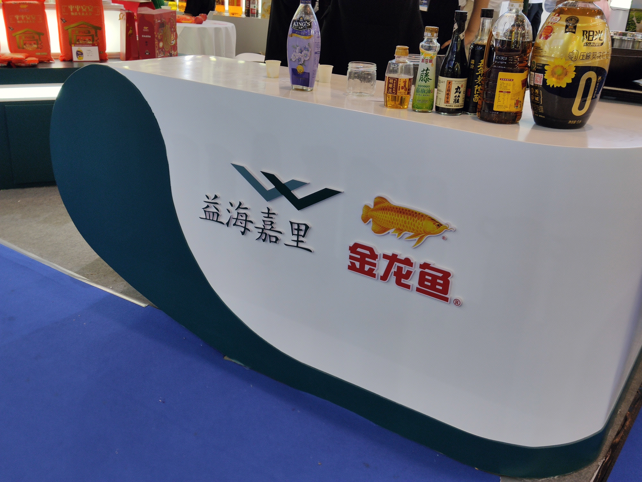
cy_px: 241
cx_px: 321
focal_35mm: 35
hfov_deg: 52.6
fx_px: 649
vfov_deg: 40.7
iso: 177
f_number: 1.75
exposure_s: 1/100
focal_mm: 4.75
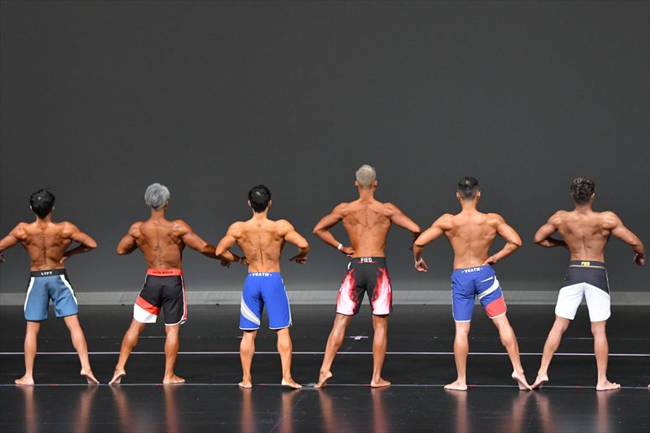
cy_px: 216
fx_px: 3303
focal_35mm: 183
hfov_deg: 11.2
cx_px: 325
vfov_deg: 7.5
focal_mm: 122
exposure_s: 1/400
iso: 4000
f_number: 5.6
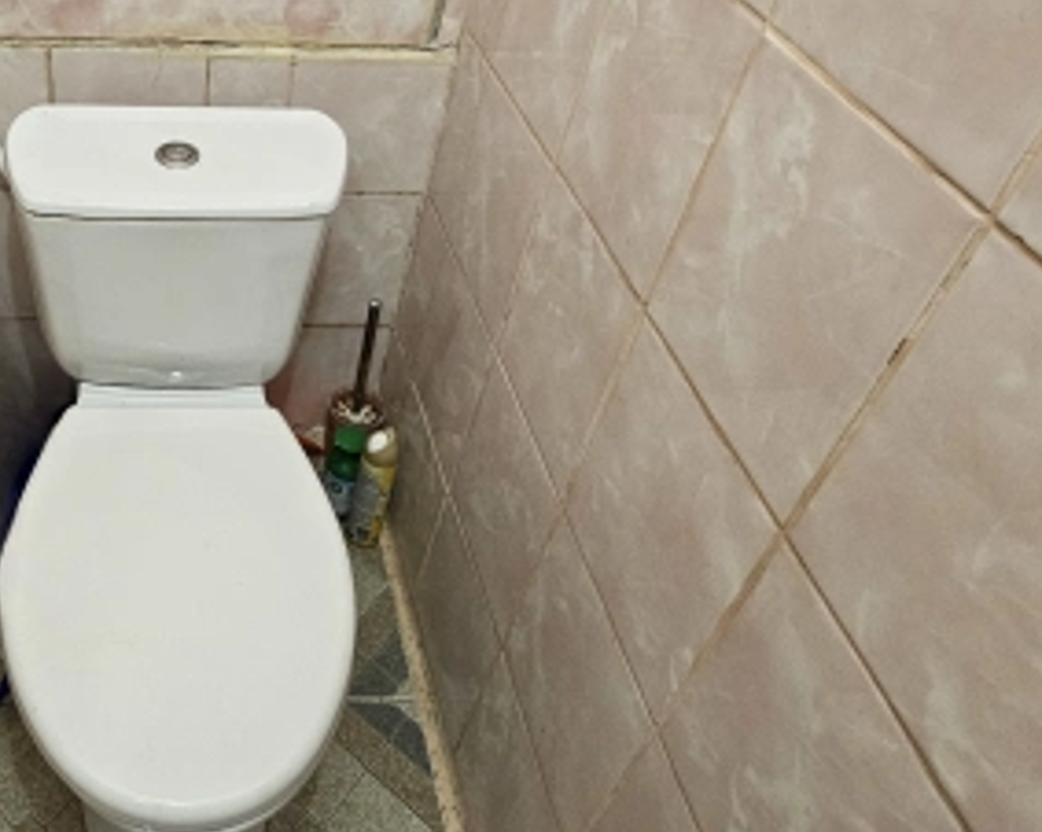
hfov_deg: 56.1
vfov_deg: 48.2
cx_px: 158
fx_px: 863
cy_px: 151
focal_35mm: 28
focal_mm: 2.2
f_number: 2.2
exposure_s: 1/50.3
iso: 400
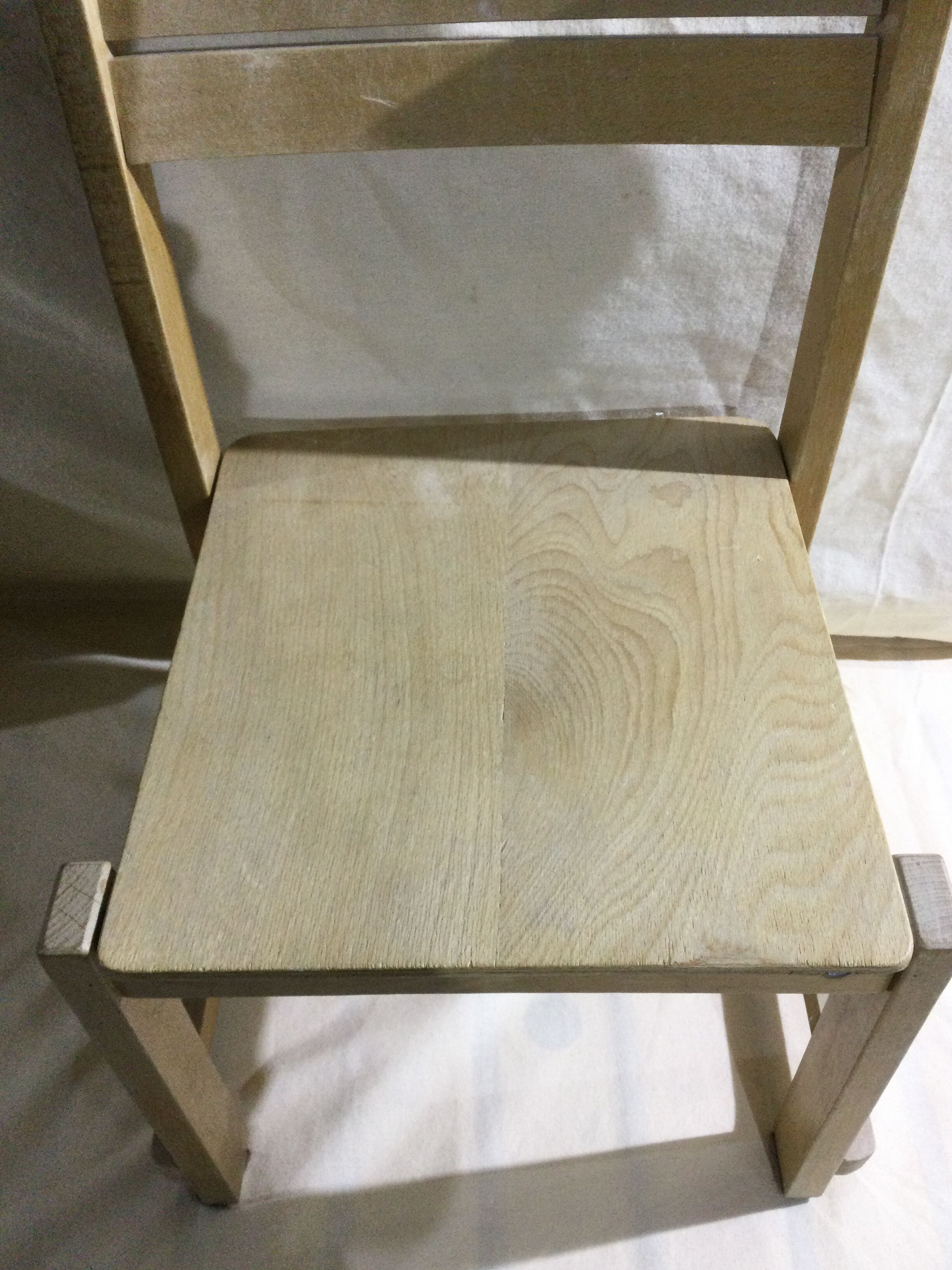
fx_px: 1137
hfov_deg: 45.4
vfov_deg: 58.4
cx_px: 476
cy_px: 635
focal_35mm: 31
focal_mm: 3.3
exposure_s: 1/33
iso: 64
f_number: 2.4
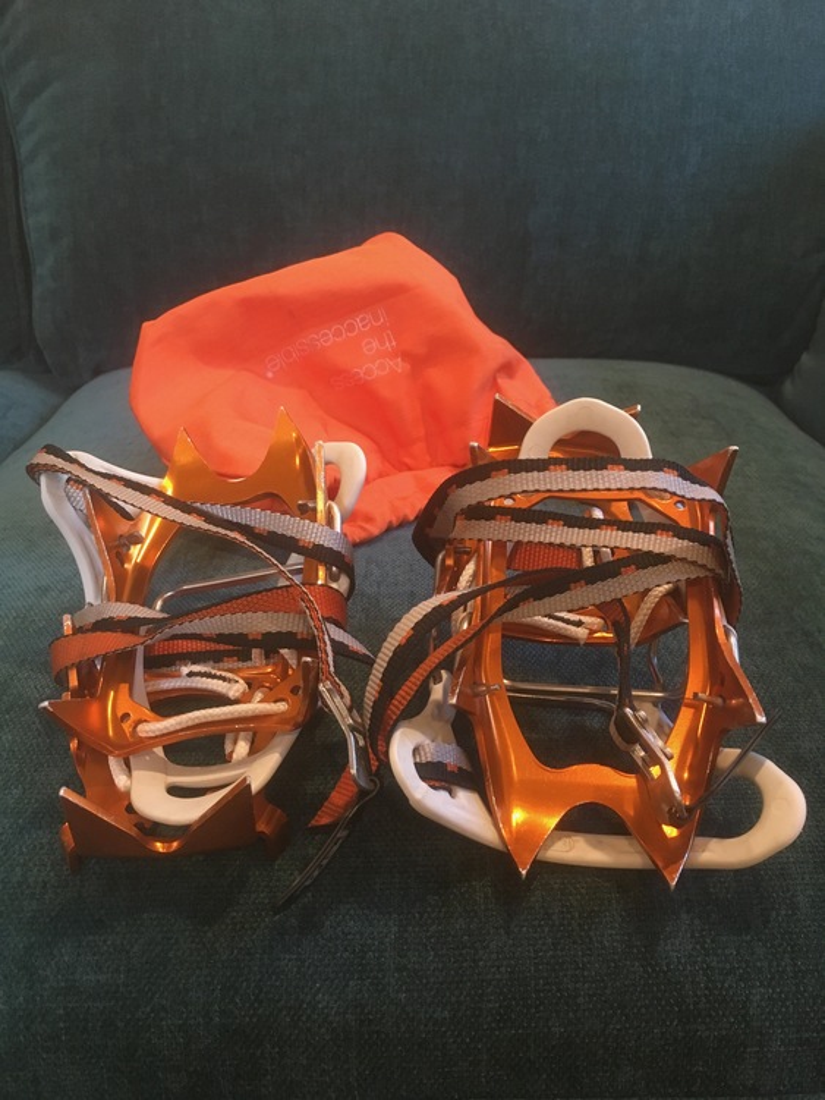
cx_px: 412
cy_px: 550
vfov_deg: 61.6
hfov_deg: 48.3
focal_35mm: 29
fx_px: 921
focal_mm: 4.15
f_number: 2.2
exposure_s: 1/30
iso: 160
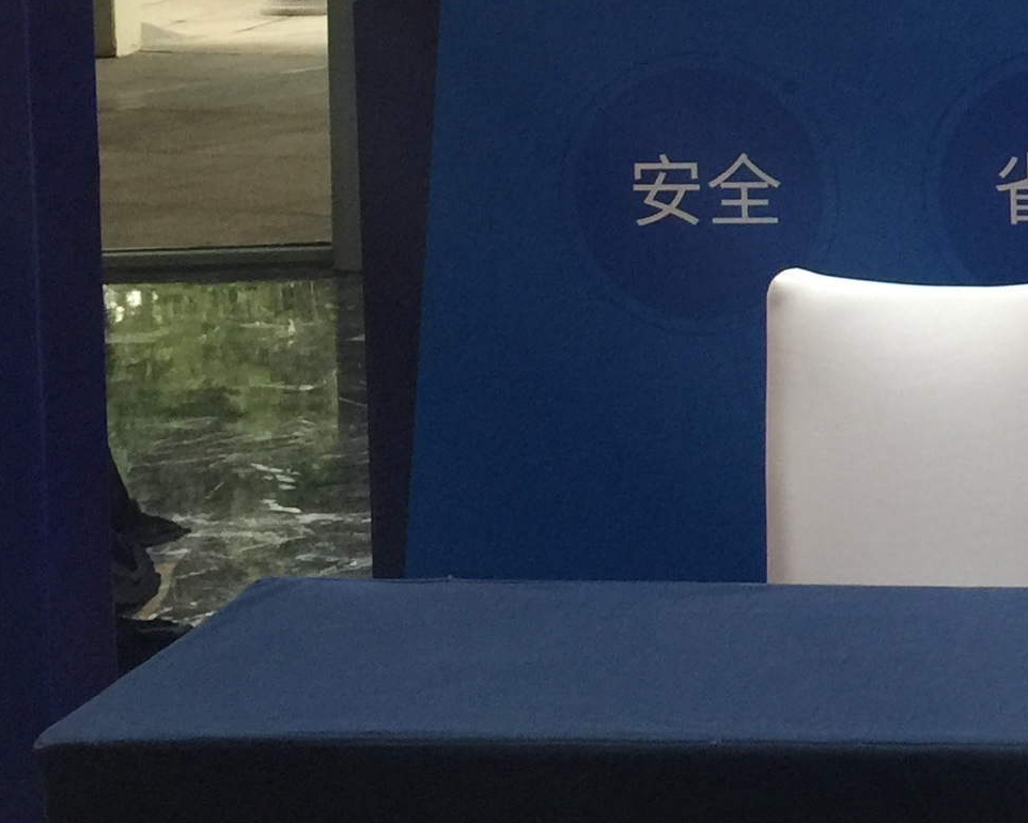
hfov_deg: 18.6
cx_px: 1314
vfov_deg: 15.5
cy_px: -117
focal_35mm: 96
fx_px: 2921
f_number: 2.2
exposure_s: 1/17
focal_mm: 4.15
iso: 50
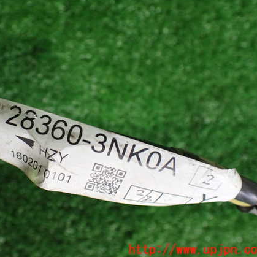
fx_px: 319
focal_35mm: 38
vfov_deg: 43.8
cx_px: 83
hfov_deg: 43.2
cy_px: 120
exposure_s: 1/100
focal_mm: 5.4
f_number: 2.3
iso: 800
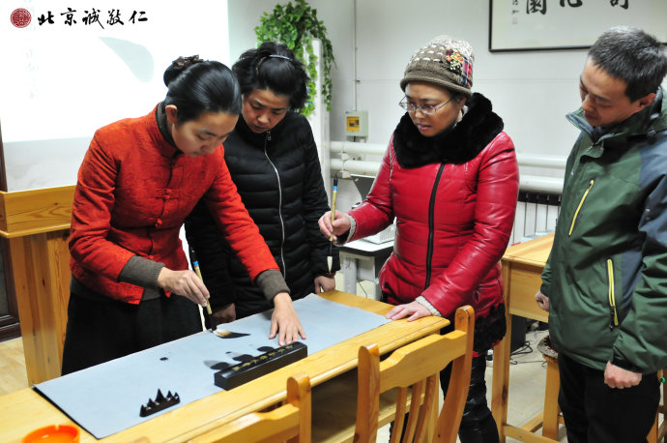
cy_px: 222
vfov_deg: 36.8
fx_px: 666
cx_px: 334
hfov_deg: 53.2
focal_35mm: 36
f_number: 2.8
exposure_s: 1/30
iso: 800
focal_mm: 24
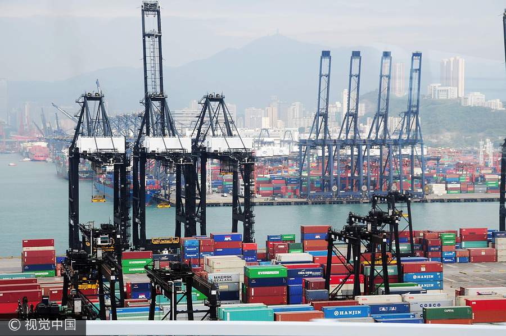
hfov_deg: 26.0
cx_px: 253
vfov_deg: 17.5
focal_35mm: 78
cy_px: 168
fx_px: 1095
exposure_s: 1/250
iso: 200
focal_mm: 52
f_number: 8
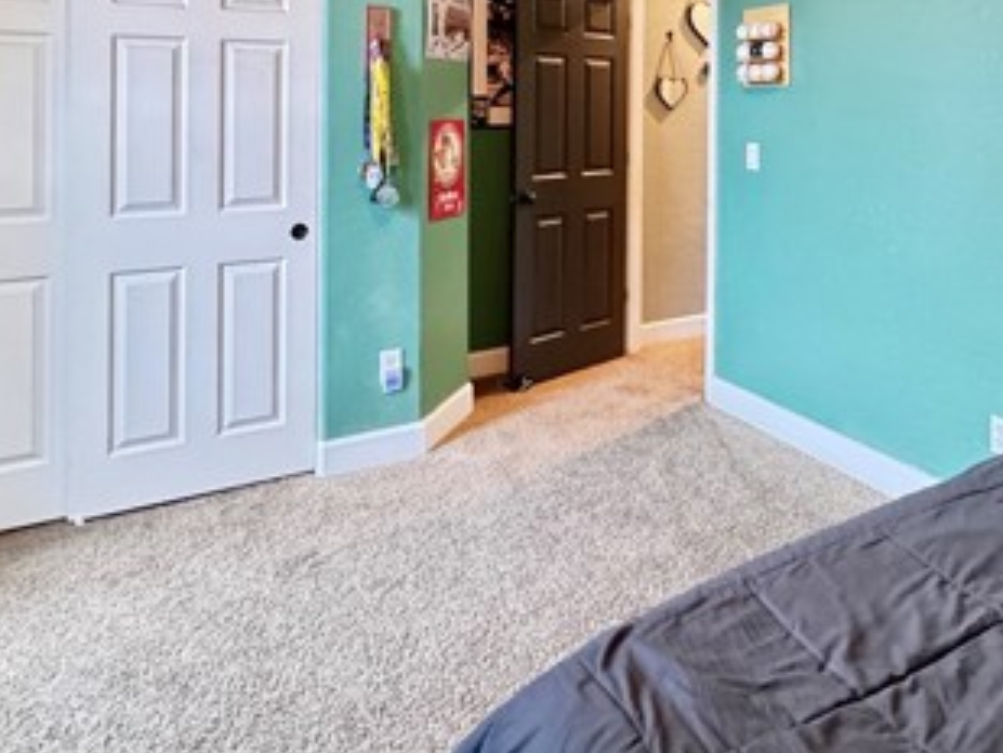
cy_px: 101
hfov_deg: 60.6
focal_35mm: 29
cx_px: 639
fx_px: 841
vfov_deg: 44.6
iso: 1250
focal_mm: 2.22
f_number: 2.2
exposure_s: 1/30
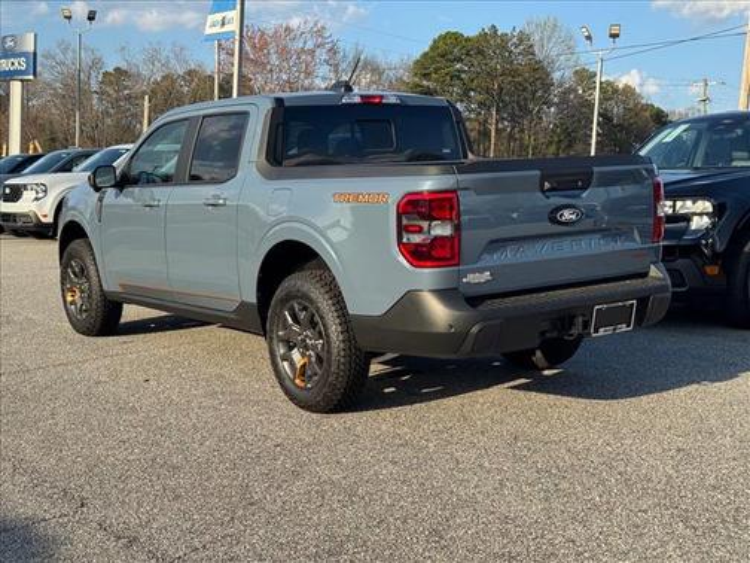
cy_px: 282
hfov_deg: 39.7
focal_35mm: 48
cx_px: 375
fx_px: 1040
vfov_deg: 30.3
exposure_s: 1/1923
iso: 64
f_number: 1.78
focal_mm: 6.76
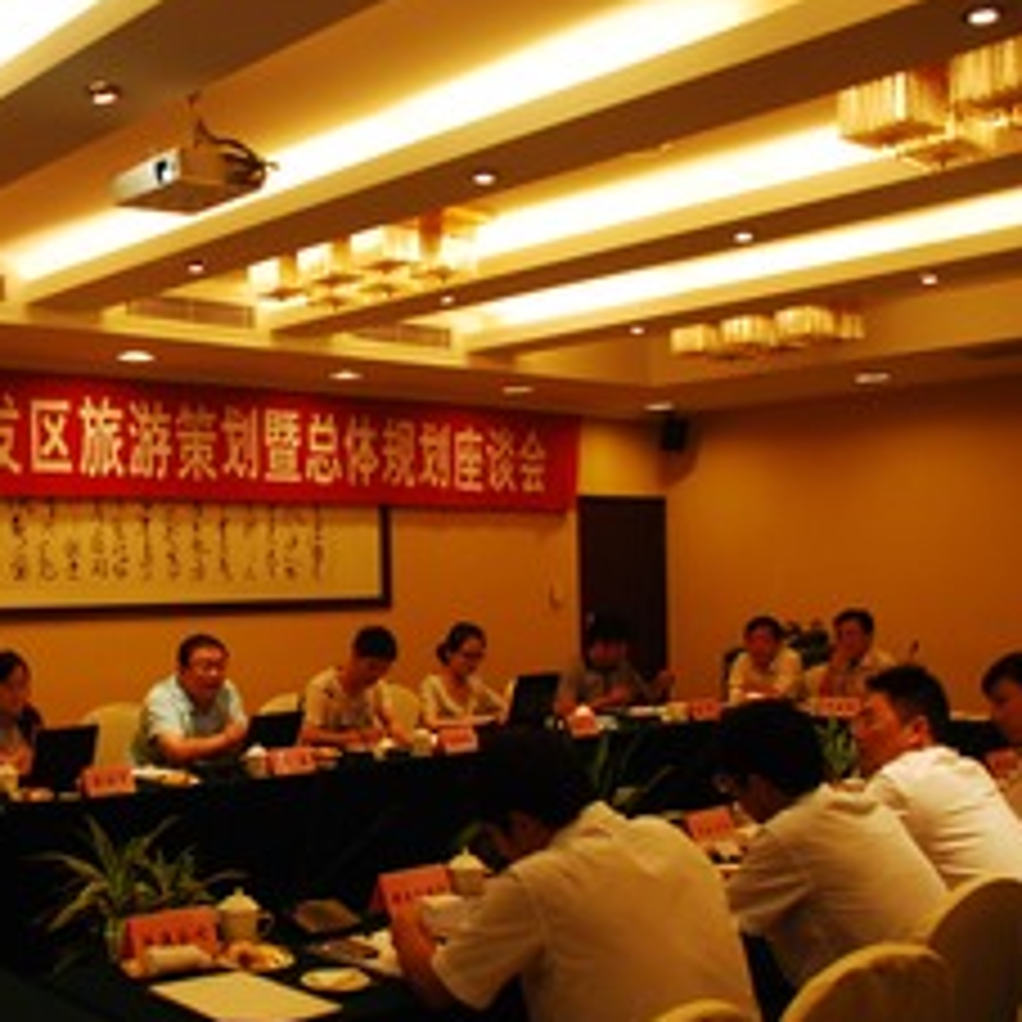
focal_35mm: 45
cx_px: 126
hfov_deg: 35.6
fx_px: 1503
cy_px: 547
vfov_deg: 37.5
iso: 400
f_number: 3.8
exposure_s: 1/50
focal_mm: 20
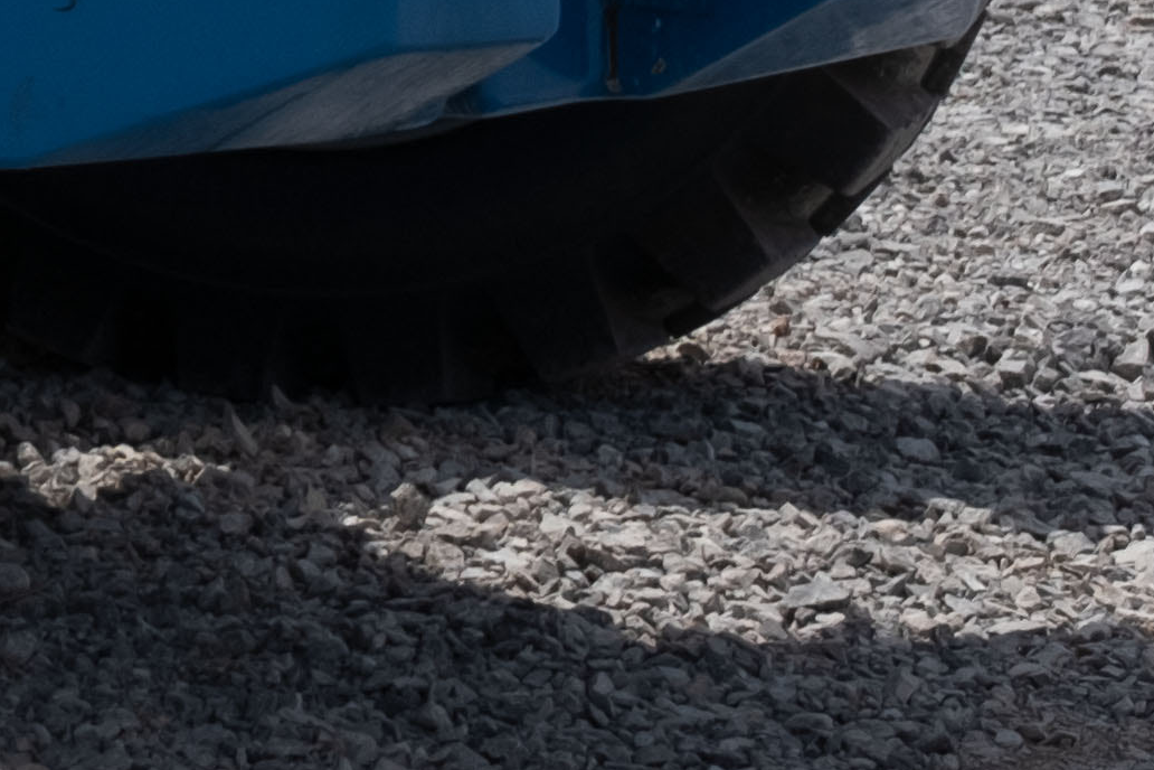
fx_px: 7949
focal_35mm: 248
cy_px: -1249
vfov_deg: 5.3
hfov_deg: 7.4
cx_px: -2175
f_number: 7.1
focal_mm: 27.4
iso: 200
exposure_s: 1/800
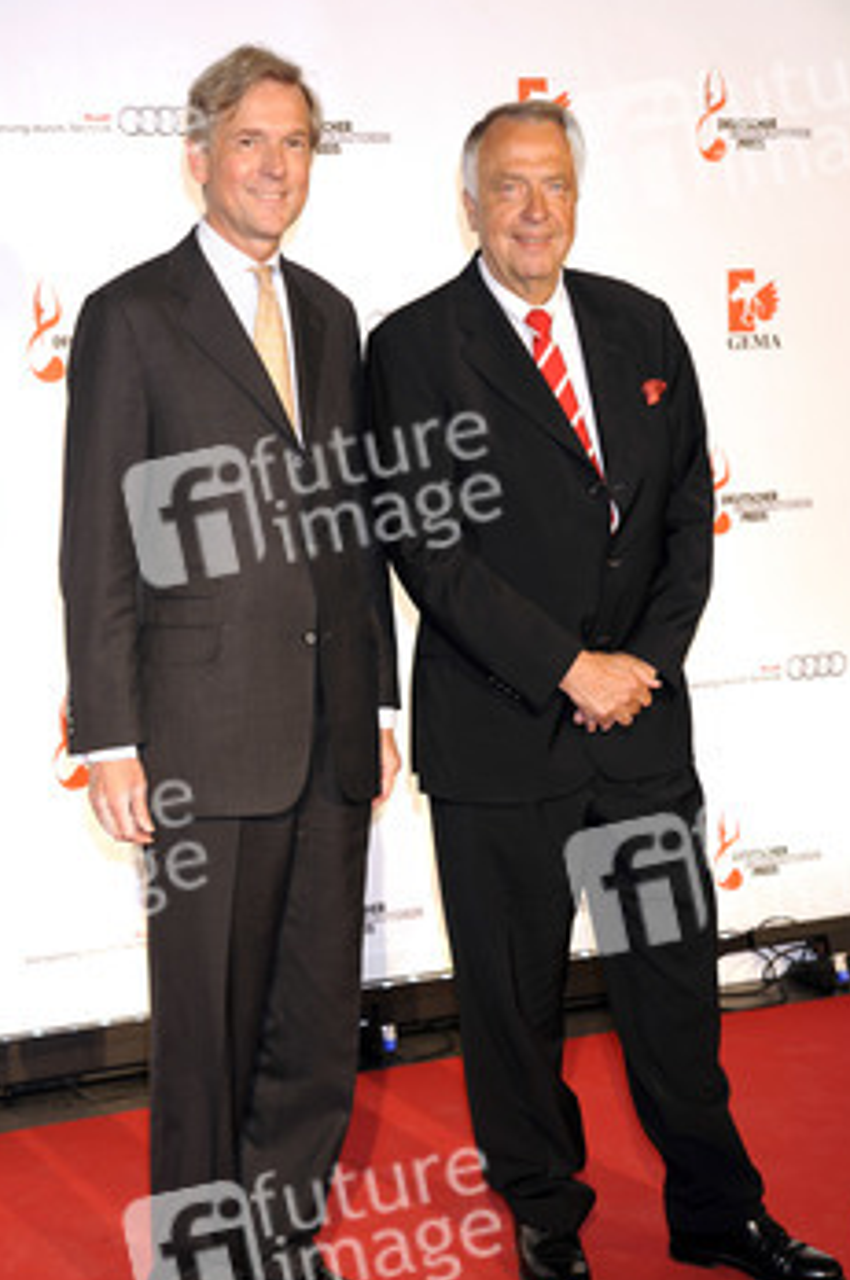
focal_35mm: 69
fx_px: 2451
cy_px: 684
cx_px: 419
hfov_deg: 19.7
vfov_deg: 29.3
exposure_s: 1/80
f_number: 5.6
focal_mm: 60
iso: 640
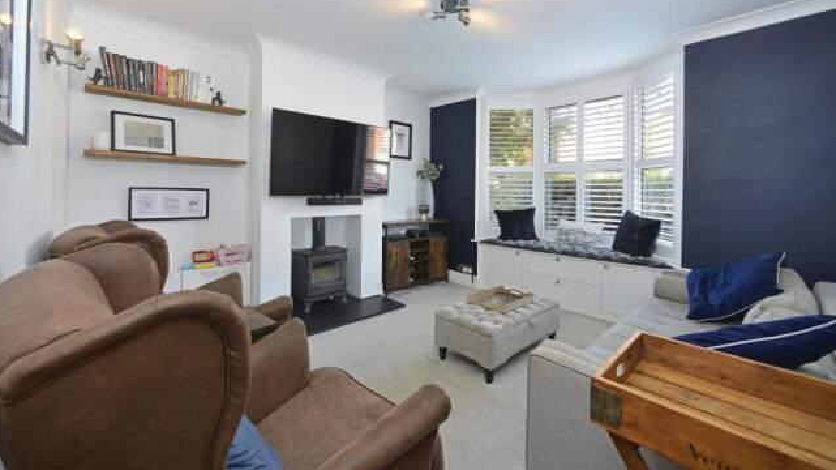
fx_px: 332
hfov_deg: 103.0
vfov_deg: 69.9
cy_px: 193
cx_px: 418
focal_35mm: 15
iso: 400
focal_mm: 14
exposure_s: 1/80
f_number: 7.1
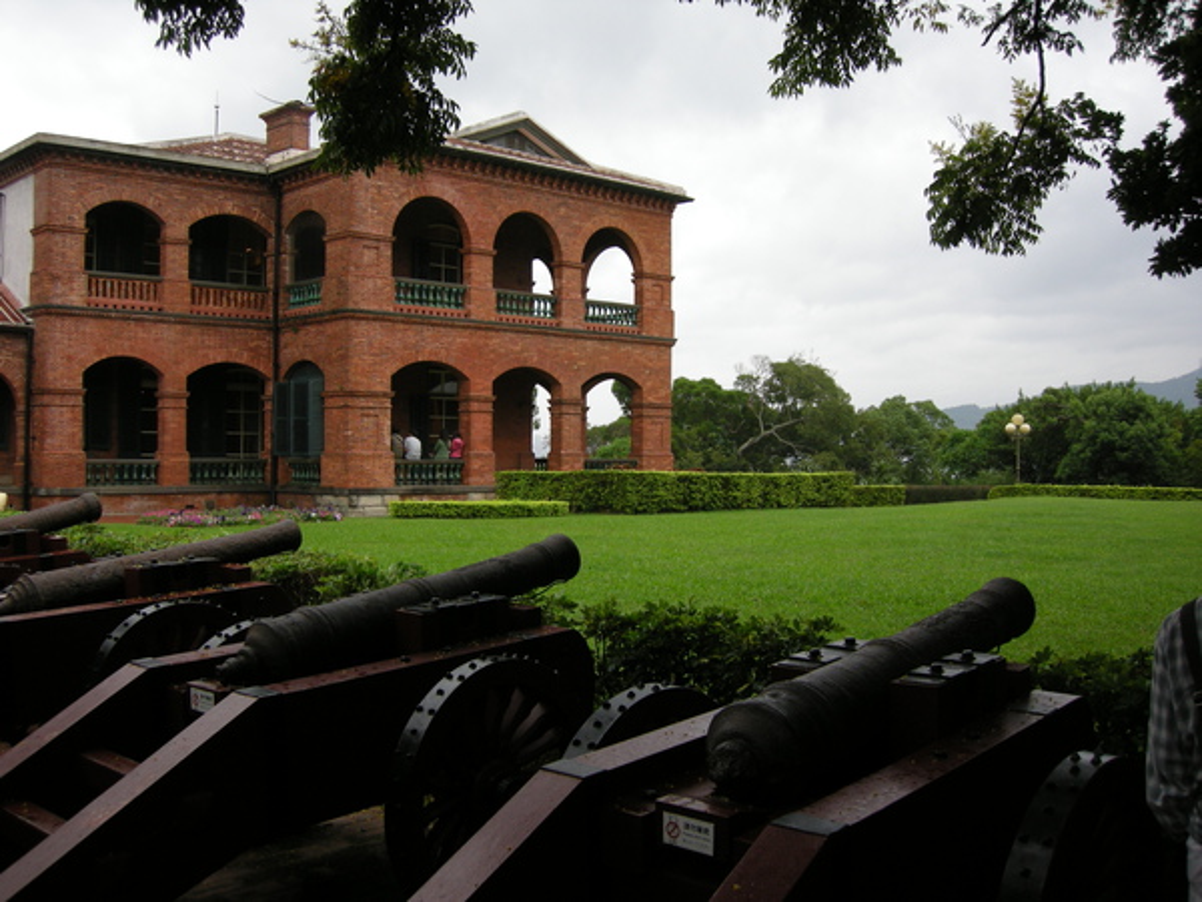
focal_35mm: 36
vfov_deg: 39.7
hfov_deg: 51.4
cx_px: 601
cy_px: 451
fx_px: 1250
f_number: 3.4
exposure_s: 1/80.3
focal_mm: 7.5
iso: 100
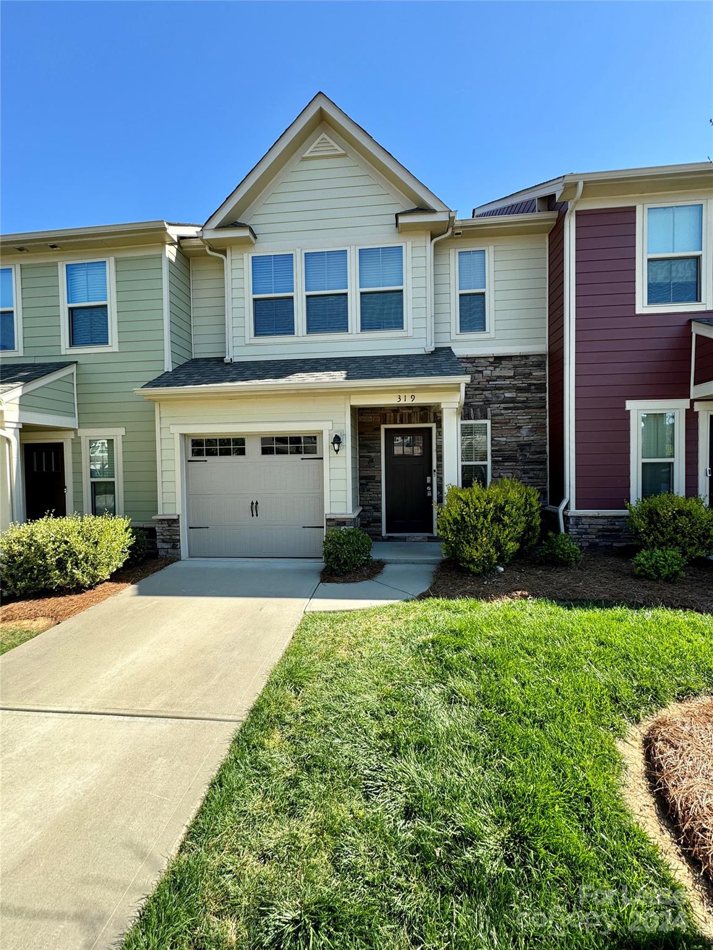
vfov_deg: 102.1
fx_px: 384
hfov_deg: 85.7
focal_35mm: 14
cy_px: 475
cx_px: 356
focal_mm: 2.22
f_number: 2.2
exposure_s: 1/495
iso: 40
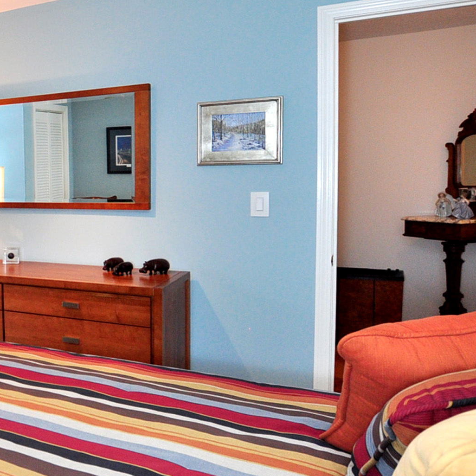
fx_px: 560
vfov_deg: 46.0
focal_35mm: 36
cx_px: -101
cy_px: 253
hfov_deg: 35.6
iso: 500
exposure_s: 1/100
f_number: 4.5
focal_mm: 10
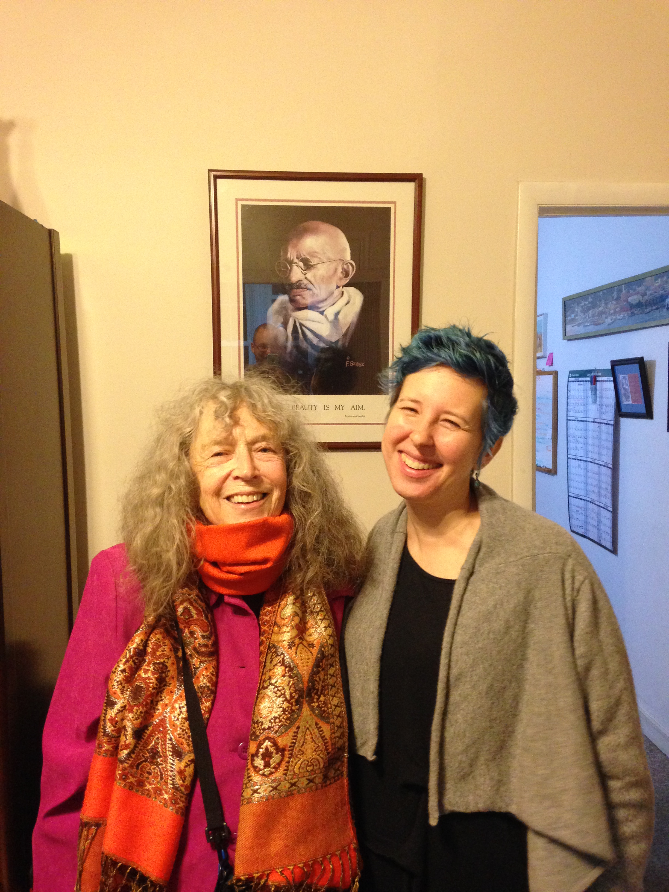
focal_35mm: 33
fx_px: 850
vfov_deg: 55.4
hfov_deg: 42.9
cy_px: 446
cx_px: 334
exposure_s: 1/17
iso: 320
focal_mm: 4.12
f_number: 2.4
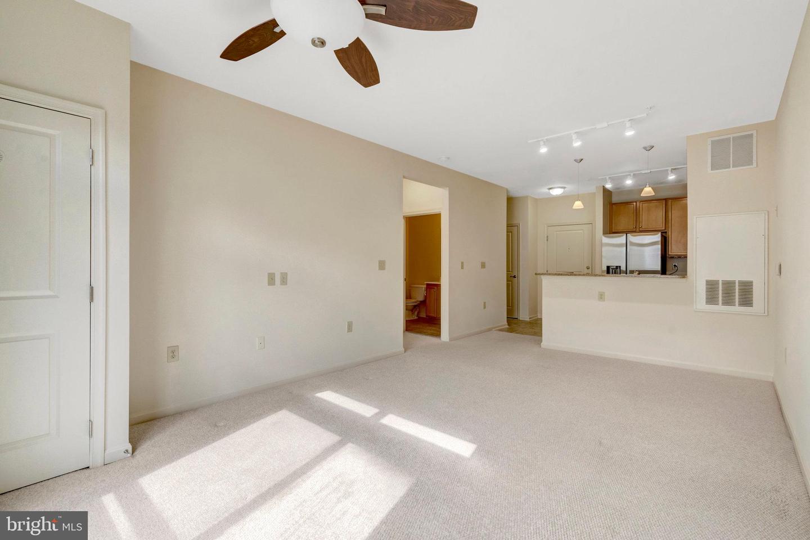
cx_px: 405
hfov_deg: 96.7
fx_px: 360
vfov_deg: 73.7
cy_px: 270
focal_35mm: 16
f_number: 8
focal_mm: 16
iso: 1250
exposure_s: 1/125
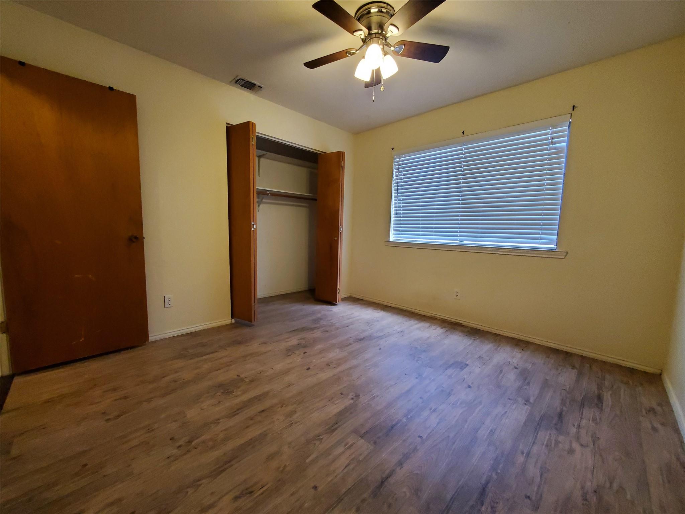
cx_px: 342
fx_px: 257
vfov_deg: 89.9
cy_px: 257
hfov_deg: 106.2
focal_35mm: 13
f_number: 2.2
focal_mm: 1.8
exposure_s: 1/60
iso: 400
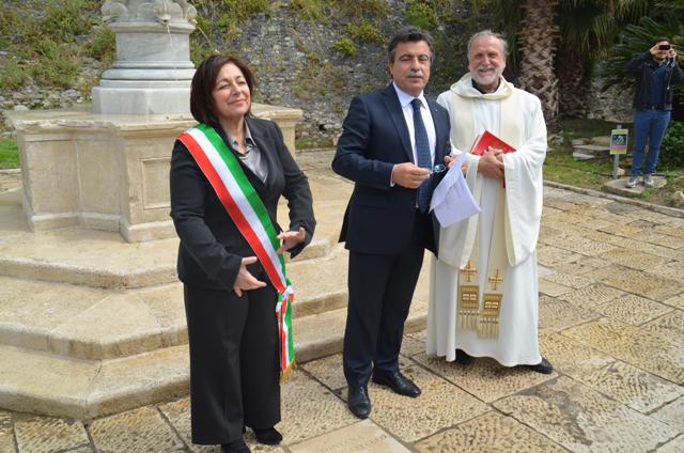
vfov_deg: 39.8
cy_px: 226
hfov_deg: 57.3
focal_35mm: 33
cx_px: 342
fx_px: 626
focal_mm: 22
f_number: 8
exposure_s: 1/250
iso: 100
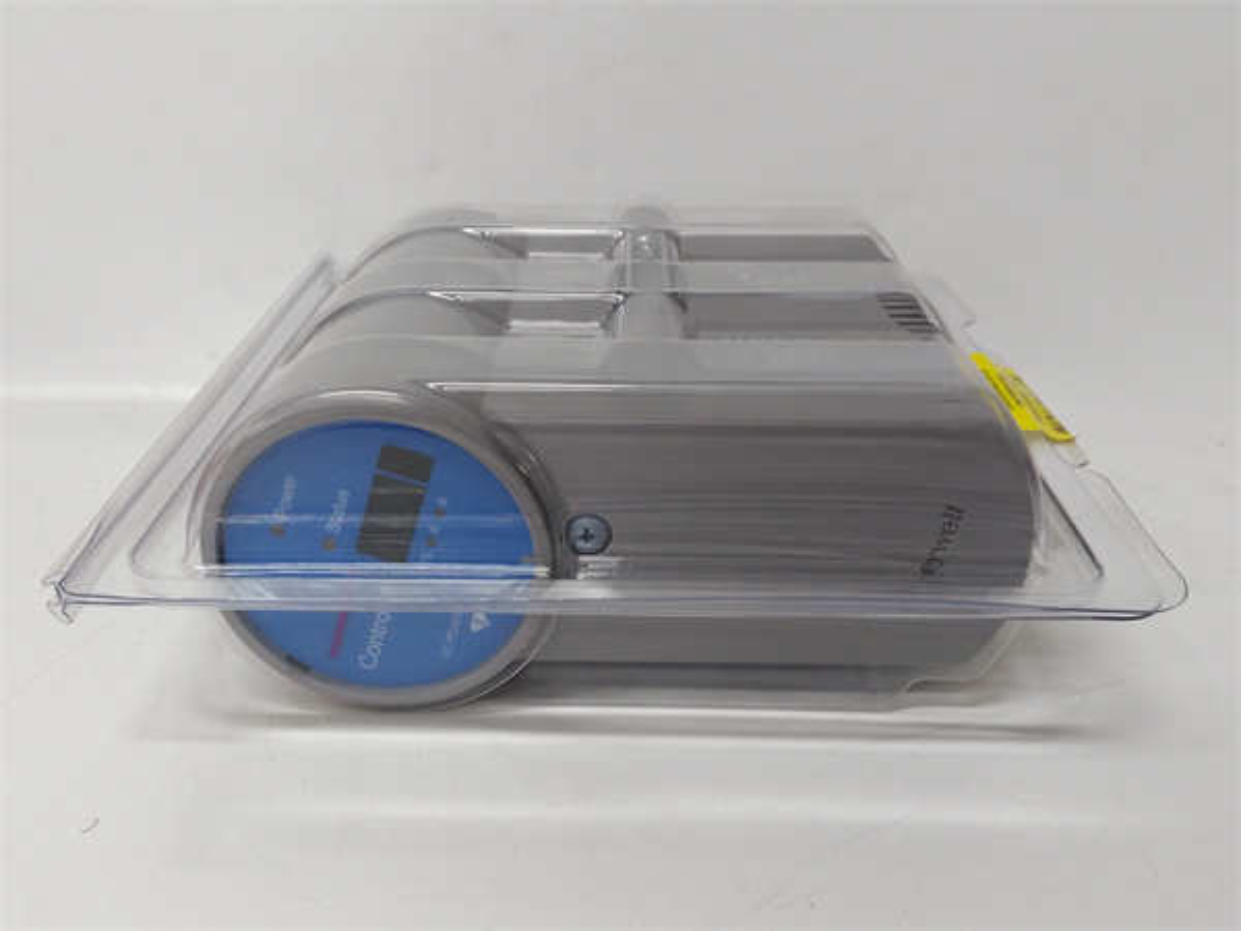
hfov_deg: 65.3
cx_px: 620
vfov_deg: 51.4
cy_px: 466
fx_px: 968
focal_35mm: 27
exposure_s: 1/33
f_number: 2
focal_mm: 3.79
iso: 194
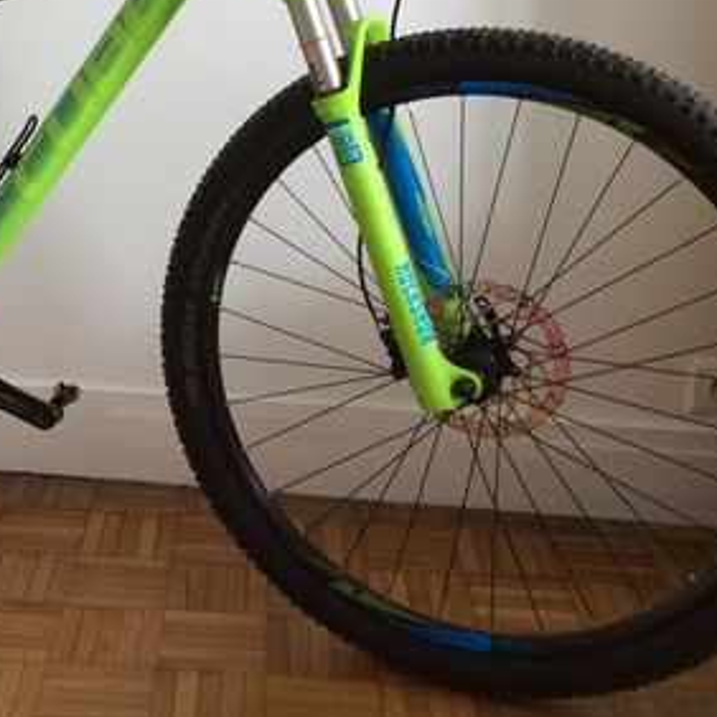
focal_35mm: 60
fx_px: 1406
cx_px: 114
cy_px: 163
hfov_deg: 27.9
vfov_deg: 28.1
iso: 40
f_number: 2.4
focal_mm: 3.3
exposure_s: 1/24
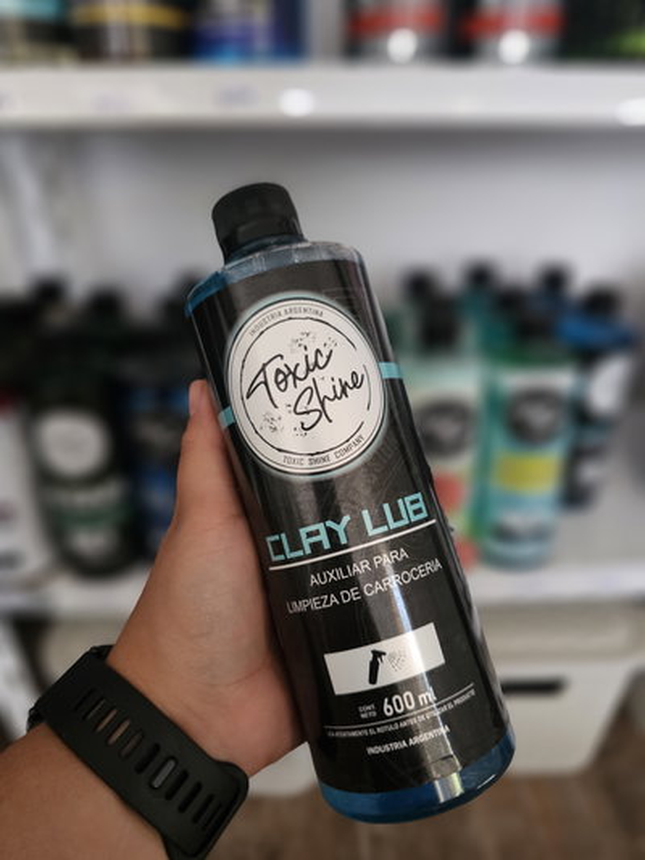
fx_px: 571
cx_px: 322
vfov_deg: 73.9
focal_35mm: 23
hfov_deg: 58.9
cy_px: 430
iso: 640
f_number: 1.7
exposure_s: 1/25
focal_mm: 6.3
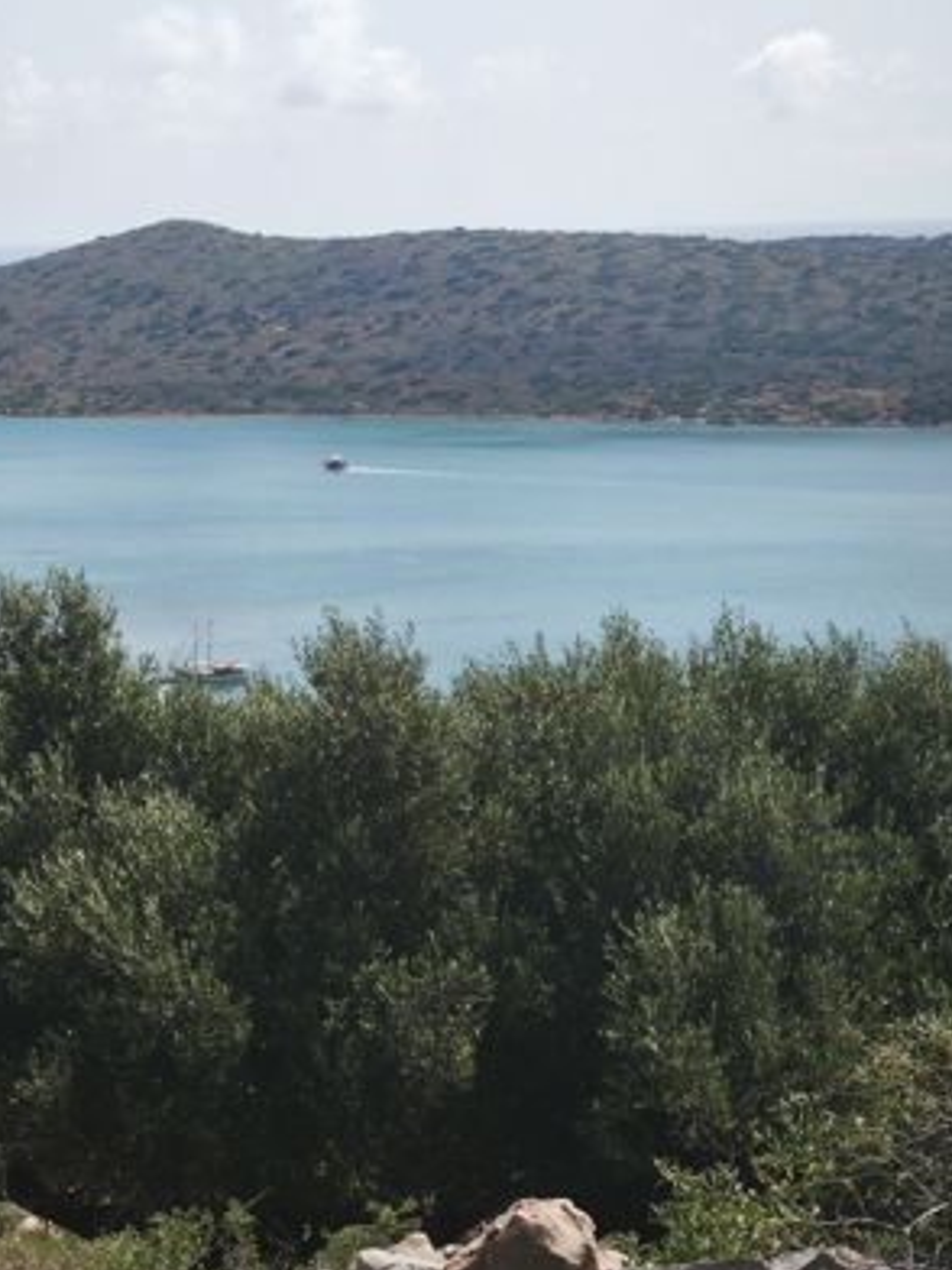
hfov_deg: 13.4
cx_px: 316
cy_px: 544
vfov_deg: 17.9
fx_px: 4034
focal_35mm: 110
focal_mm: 7.1
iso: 50
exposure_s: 1/660
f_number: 1.9
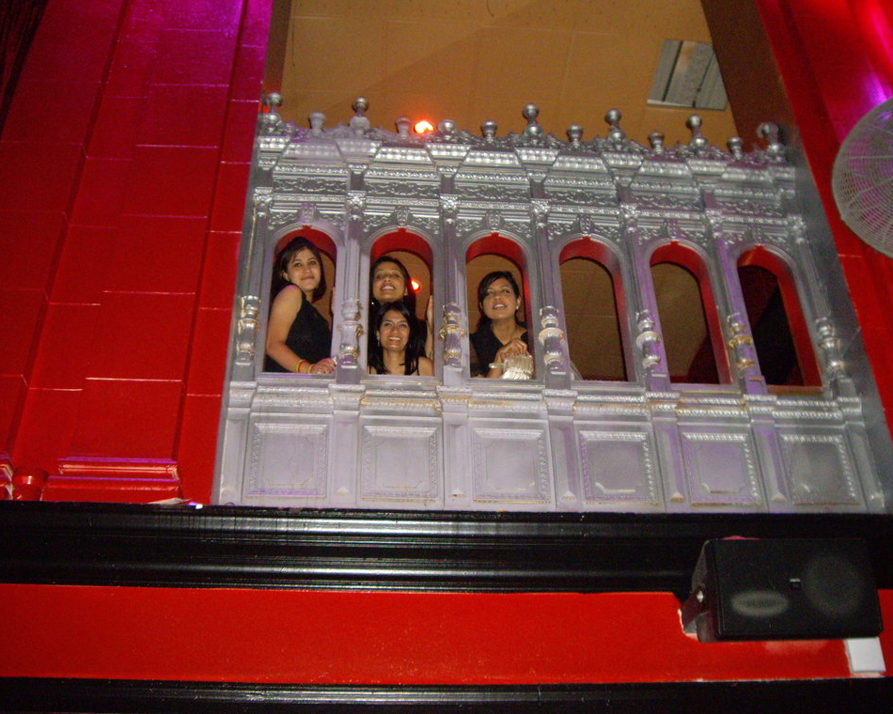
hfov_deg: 45.8
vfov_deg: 37.3
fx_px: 1057
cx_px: 461
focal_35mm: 40
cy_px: 359
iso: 400
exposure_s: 1/40
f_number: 2.7
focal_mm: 6.2
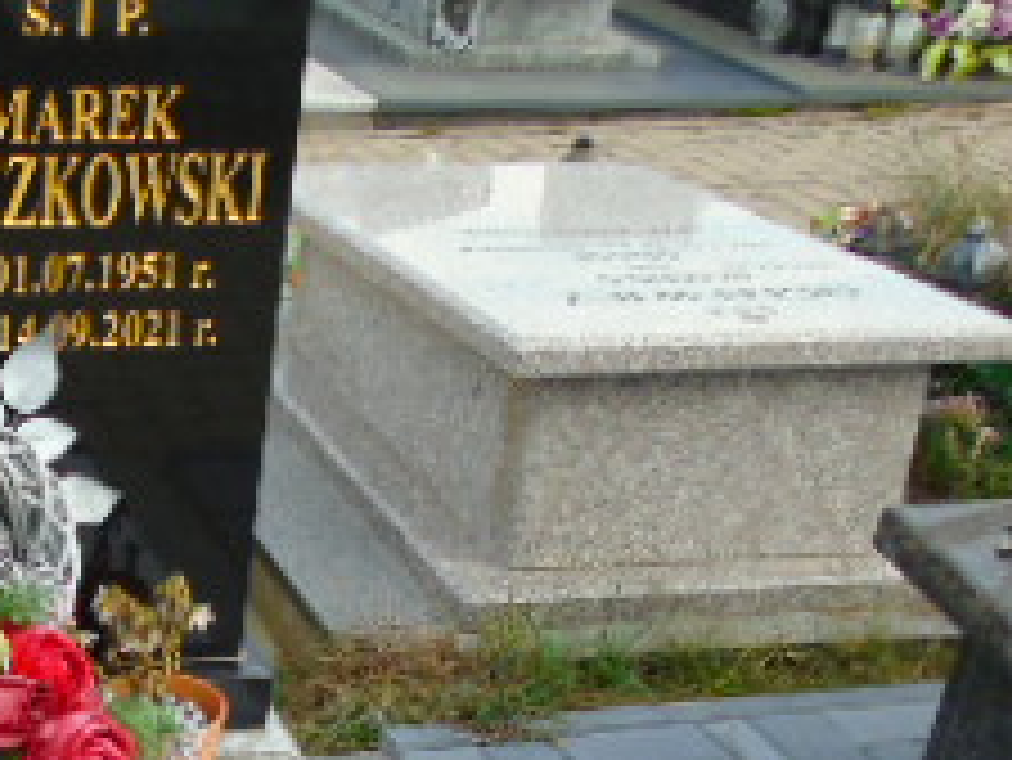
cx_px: 4
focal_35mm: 71
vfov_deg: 19.7
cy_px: 863
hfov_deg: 26.0
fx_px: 2077
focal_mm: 4.4
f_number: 3.4
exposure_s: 1/160
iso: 80
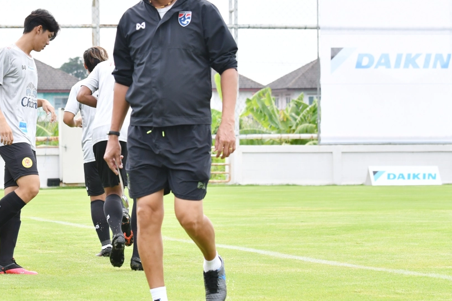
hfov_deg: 11.3
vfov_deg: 7.6
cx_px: 80
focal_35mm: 181
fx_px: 2272
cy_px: 119
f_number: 4.5
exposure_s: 1/2000
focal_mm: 70
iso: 640
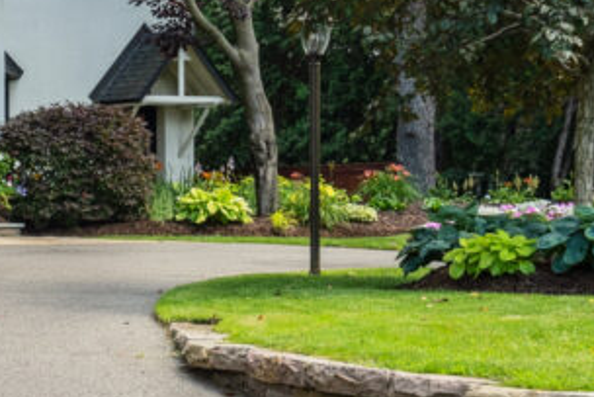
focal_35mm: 118
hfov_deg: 16.3
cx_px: -215
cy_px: 60
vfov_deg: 11.6
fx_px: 1948
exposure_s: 1/125
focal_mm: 35
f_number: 8
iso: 800
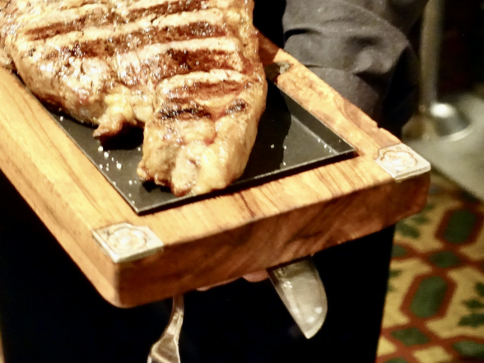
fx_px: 1342
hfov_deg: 20.4
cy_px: 82
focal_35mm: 96
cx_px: 172
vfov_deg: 15.3
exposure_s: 1/8
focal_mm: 20.81
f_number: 2.8
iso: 5000
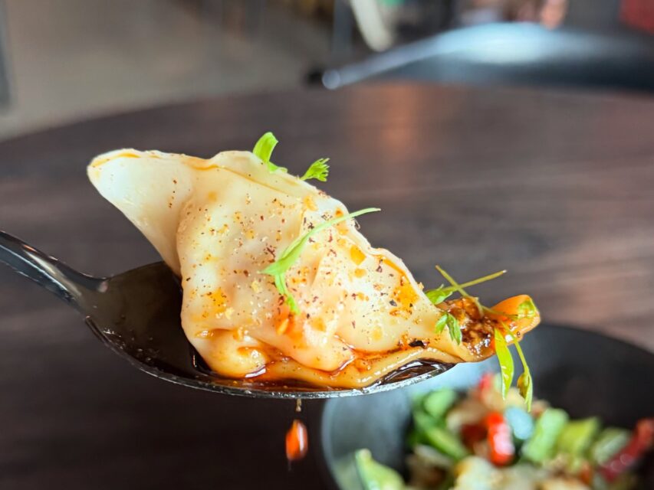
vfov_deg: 56.8
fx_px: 453
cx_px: 327
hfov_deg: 71.6
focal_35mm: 24
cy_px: 245
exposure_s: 1/60
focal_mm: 6.76
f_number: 1.78
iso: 500
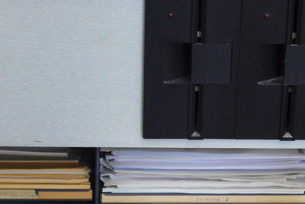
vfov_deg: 12.1
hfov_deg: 18.1
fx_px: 957
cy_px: 62
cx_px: 106
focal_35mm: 113
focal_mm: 11.3
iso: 400
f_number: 3.4
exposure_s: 1/30
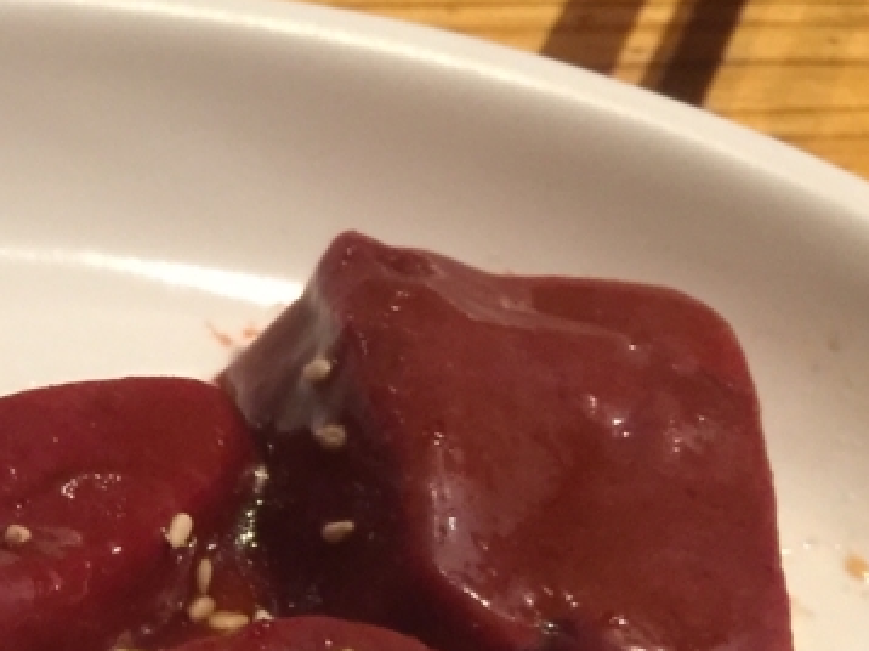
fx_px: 2082
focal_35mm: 83
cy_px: 755
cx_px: -306
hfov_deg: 21.1
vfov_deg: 17.1
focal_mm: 4.15
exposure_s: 1/15
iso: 125
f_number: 2.2
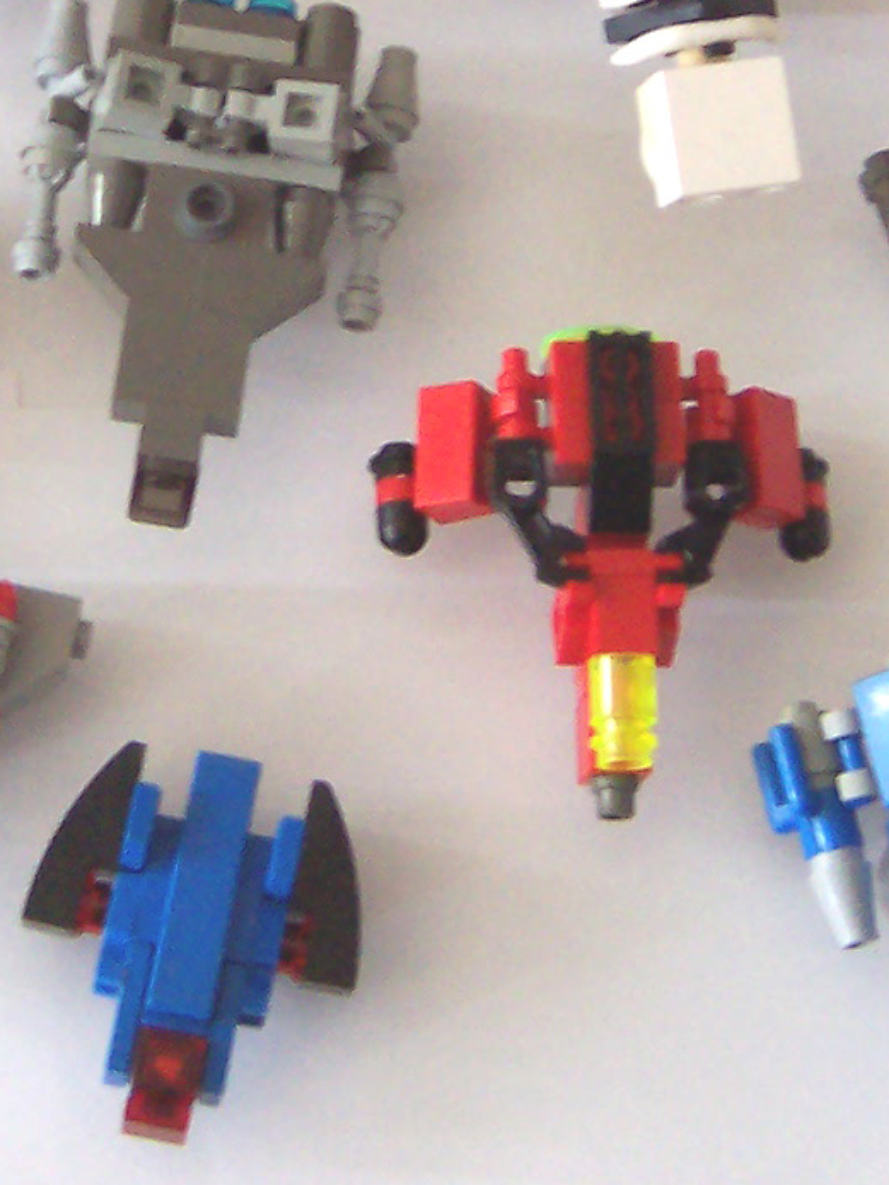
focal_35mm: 152
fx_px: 5206
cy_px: 266
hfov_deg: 9.8
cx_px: 282
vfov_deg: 12.9
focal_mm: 8
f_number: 3.4
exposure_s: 1/10
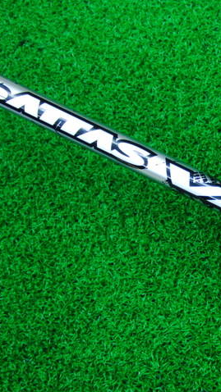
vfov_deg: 38.5
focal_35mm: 54
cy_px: 196
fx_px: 562
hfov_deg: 21.8
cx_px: 191
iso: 400
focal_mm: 6.42
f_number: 3.6
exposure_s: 1/30
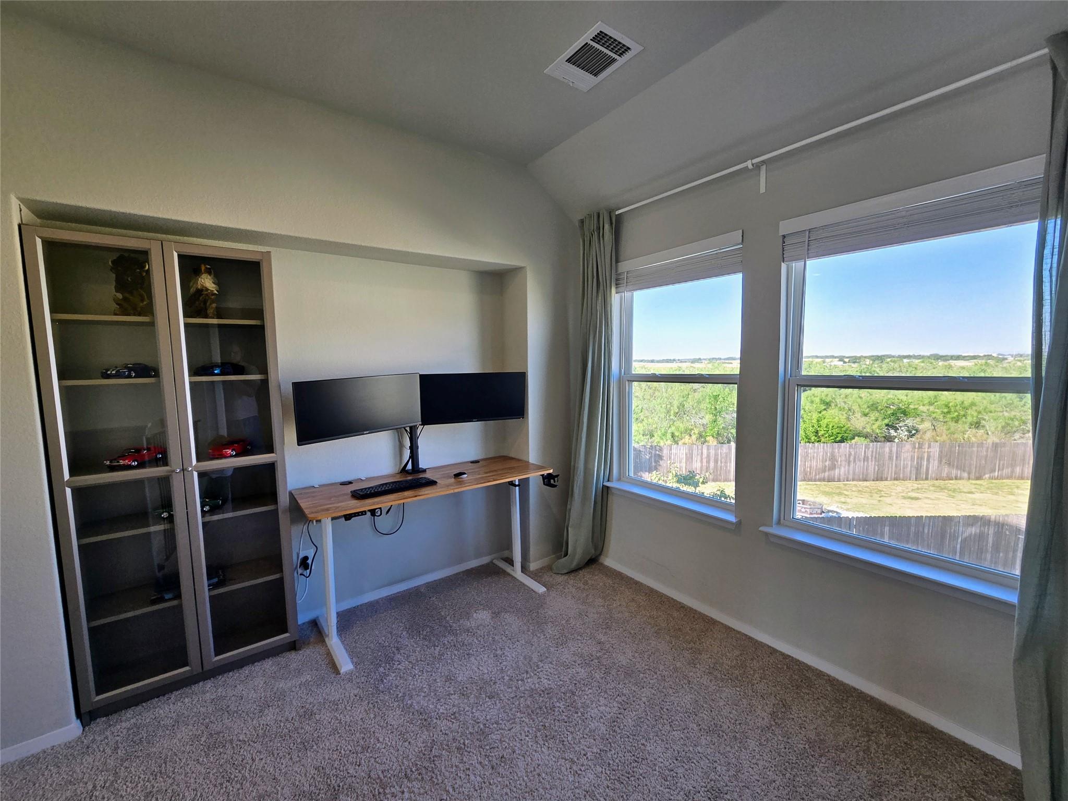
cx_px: 534
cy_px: 400
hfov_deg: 106.2
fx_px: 401
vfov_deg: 89.9
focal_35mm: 13
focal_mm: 2.2
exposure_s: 1/120
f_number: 2.2
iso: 64
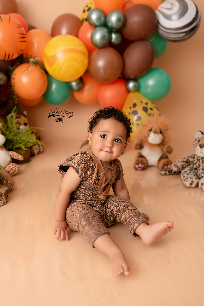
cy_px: 153
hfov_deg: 37.9
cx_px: 102
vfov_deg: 54.4
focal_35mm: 35
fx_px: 297
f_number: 2.5
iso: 100
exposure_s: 1/200
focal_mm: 35
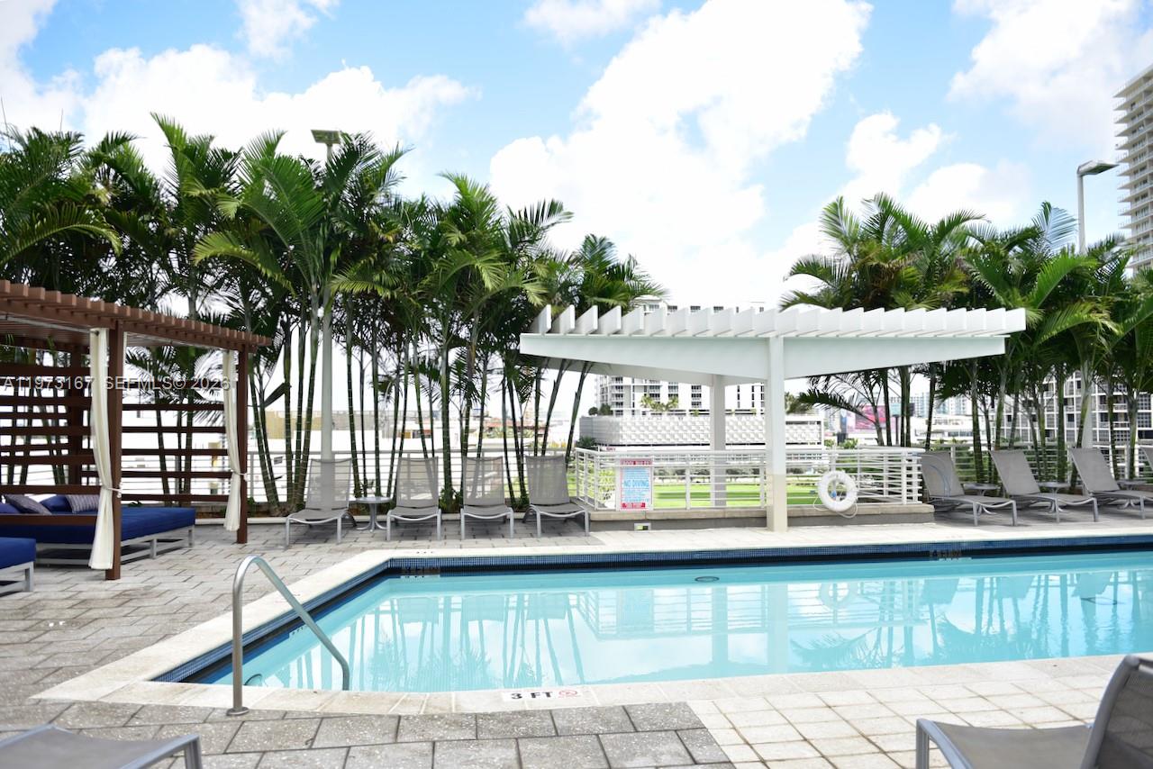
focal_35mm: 27
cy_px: 384
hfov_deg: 67.4
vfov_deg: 48.0
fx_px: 865
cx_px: 576
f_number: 3.2
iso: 125
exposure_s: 1/500
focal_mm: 27
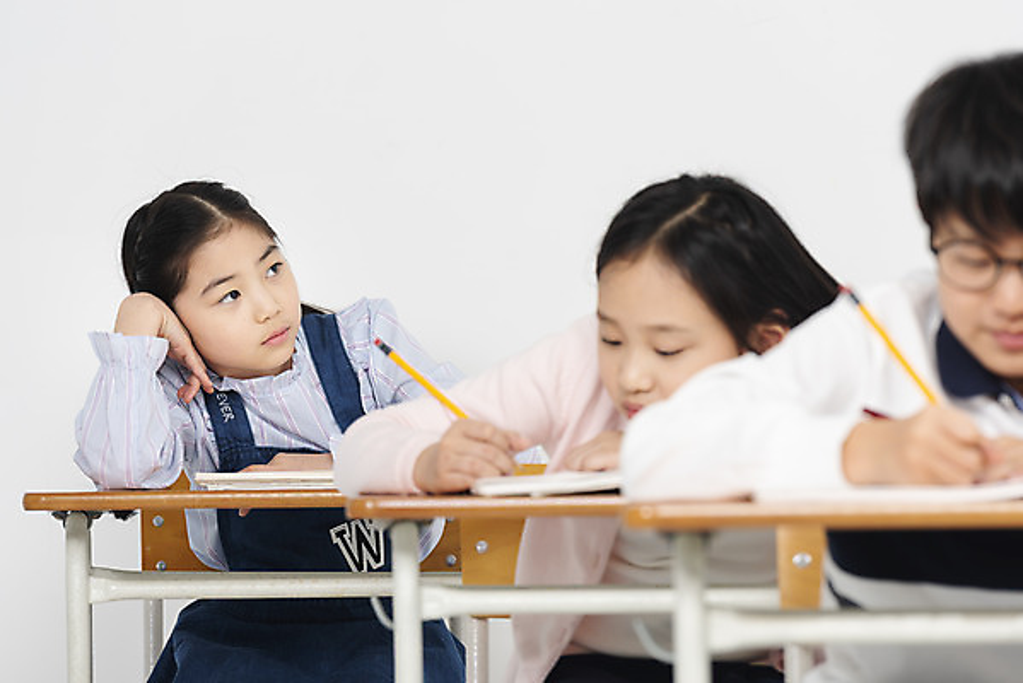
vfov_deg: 7.2
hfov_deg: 10.8
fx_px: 5402
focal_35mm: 190
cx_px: 512
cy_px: 342
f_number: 5.6
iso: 100
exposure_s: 1/125
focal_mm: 190
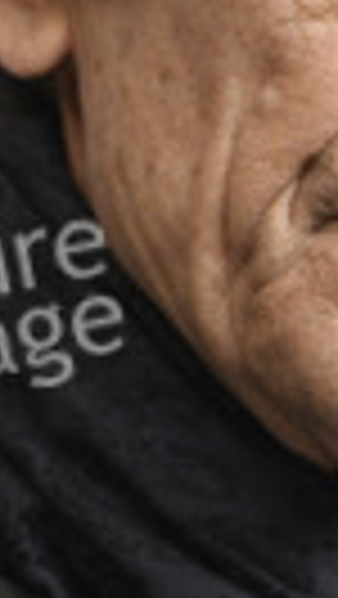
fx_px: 10003
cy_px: 103
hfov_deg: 1.9
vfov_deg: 3.4
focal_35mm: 629
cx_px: 383
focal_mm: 200
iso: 800
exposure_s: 1/400
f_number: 3.2
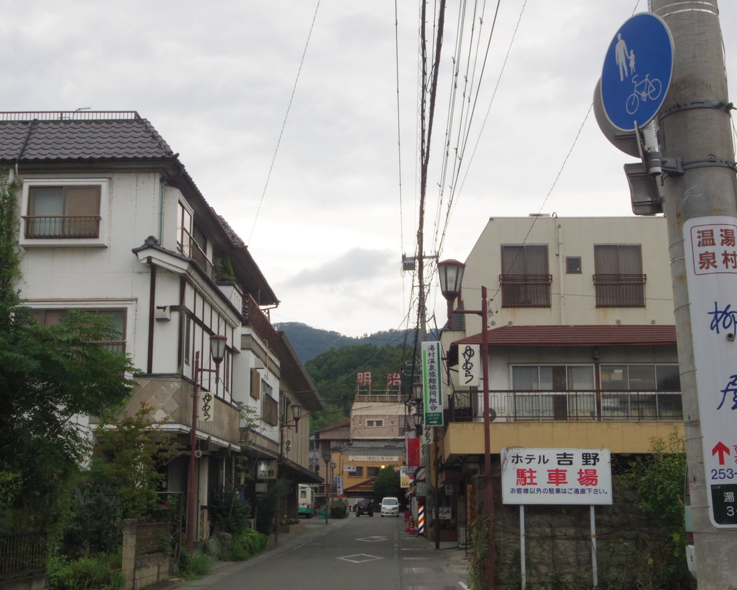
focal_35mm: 50
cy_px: 295
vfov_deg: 30.3
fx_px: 1091
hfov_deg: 37.3
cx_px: 379
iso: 320
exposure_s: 1/60
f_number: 8
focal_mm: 8.5
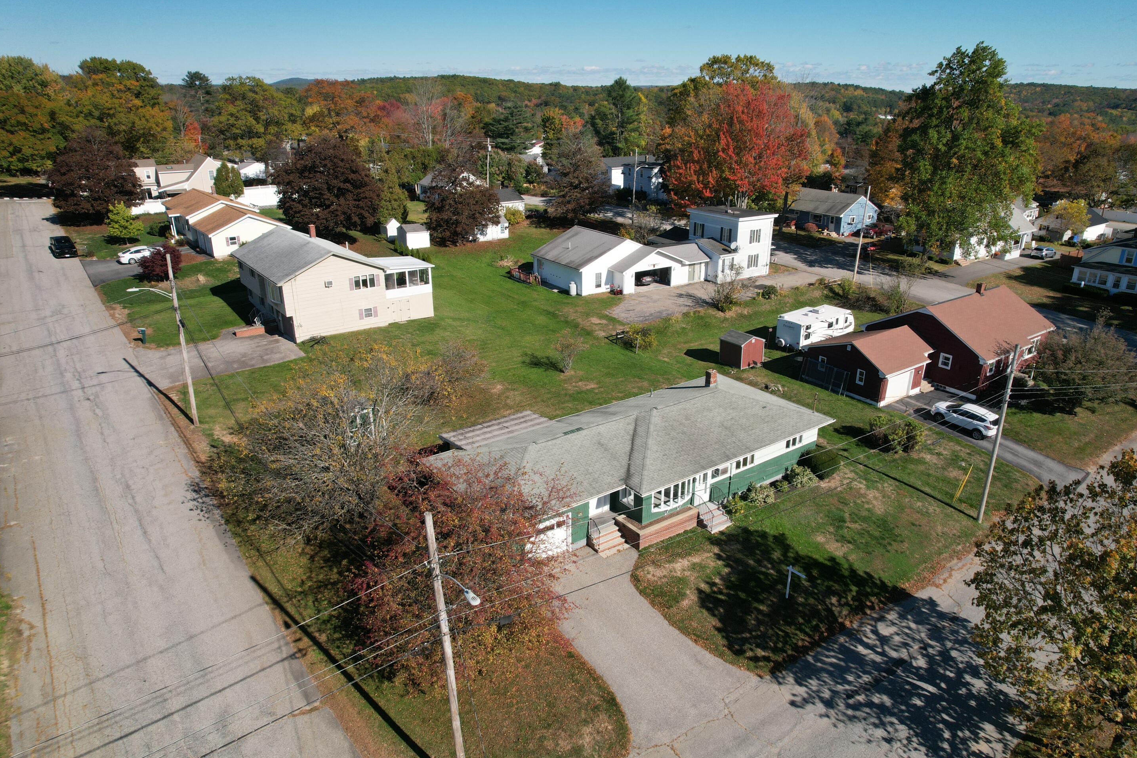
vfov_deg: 55.1
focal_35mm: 23
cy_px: 393
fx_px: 726
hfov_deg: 76.1
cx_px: 591
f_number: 2.8
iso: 130
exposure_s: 1/1000
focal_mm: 8.38
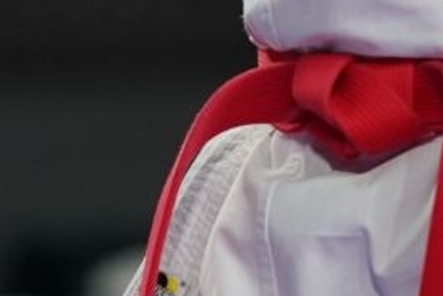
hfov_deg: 0.8
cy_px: -391
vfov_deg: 0.5
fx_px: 33426
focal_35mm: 2715
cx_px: 809
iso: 800
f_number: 2.8
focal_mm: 400
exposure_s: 1/400
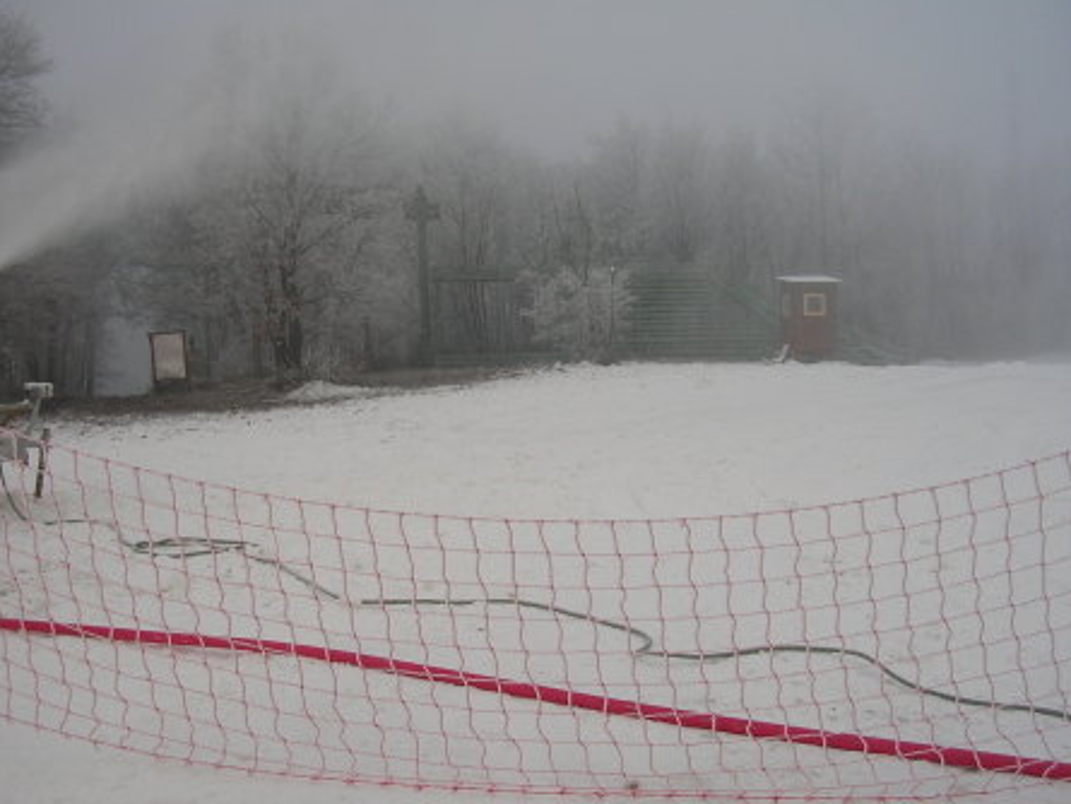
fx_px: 1269
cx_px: 573
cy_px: 409
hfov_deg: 45.7
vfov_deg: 35.2
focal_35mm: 41
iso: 50
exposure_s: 1/185
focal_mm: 5.8
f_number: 2.8
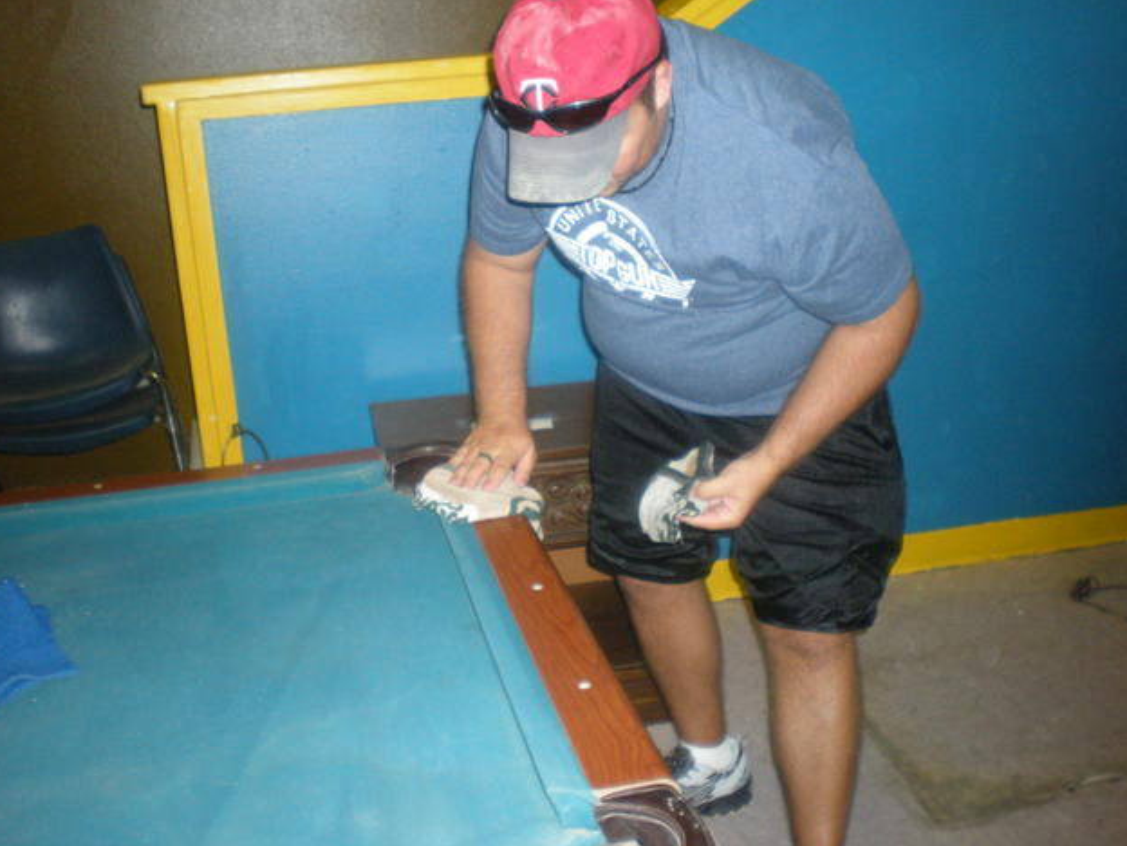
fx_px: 1270
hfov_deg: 47.9
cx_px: 556
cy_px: 414
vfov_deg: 36.8
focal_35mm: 39
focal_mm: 6.3
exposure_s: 1/60
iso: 294
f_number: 3.1
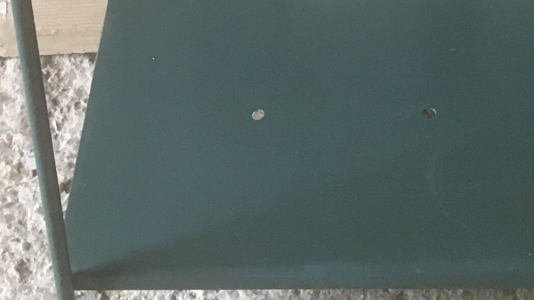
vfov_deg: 8.6
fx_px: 1713
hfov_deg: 17.6
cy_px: -554
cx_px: 419
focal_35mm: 121
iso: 100
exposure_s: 1/33
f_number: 2.2
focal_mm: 4.15
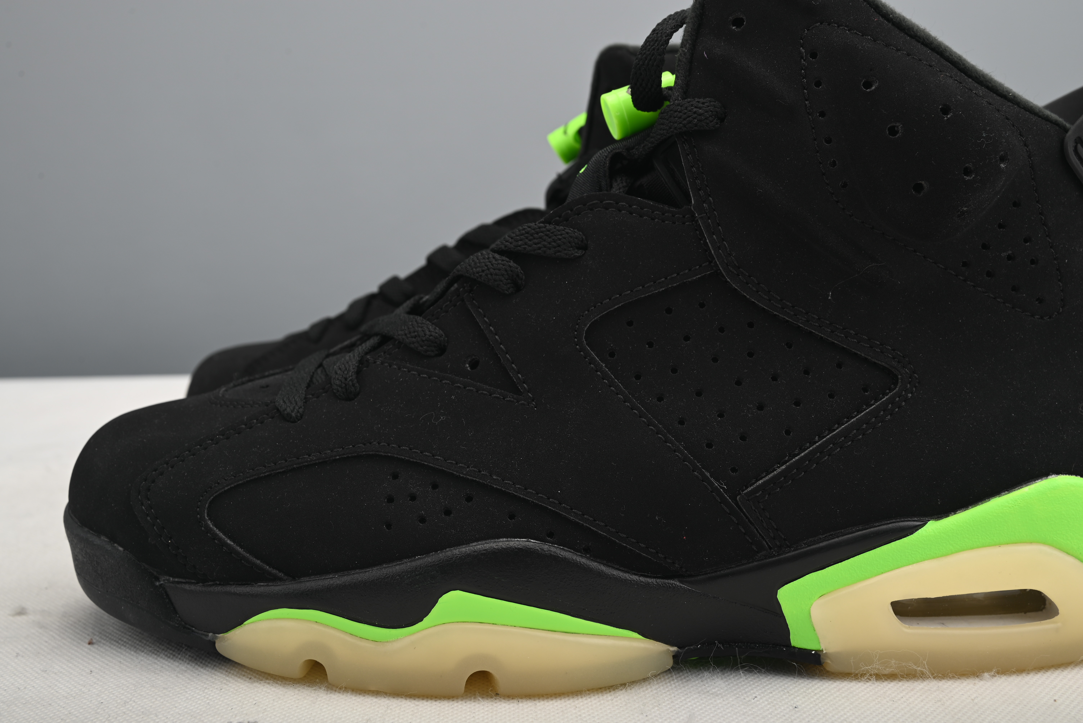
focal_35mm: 38
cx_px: 542
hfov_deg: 50.7
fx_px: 1144
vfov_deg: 35.1
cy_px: 362
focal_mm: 38
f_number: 11
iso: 100
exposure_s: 1/200
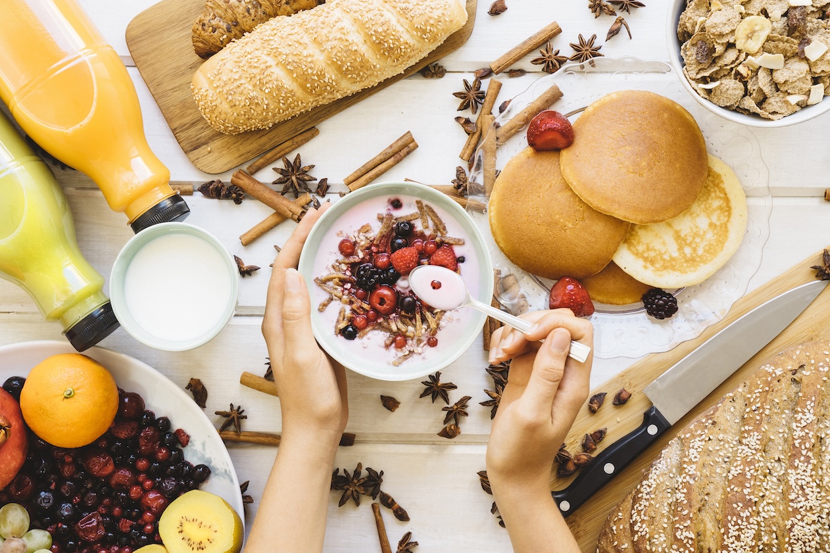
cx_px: 418
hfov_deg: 28.5
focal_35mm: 71
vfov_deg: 19.2
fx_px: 1637
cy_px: 278
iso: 320
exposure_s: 1/20
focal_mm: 70
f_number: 8
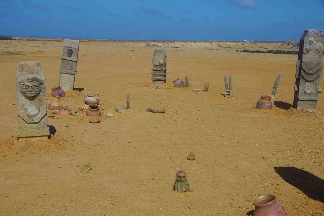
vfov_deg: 27.5
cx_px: 162
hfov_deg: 40.3
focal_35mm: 49
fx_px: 441
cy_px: 108
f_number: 11
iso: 200
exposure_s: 1/160
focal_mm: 32.5
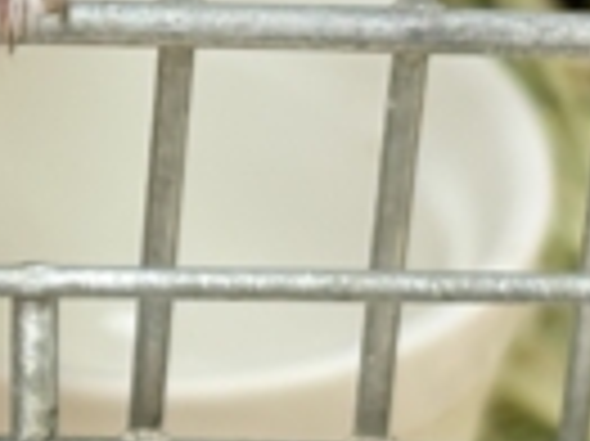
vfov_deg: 5.7
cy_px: -256
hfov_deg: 7.6
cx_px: -261
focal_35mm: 255
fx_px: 4342
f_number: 1.6
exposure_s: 1/50
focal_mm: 5.96
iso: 100
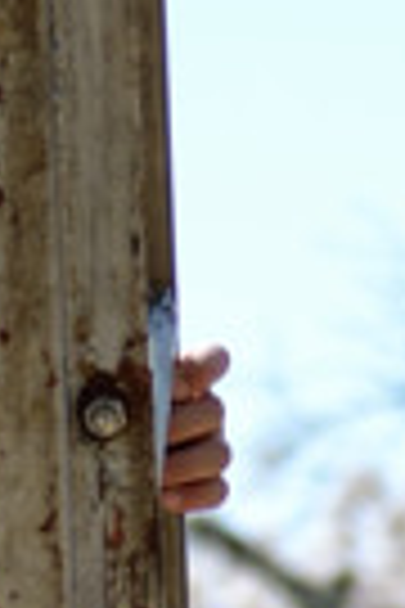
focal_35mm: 628
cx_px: -9
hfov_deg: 2.2
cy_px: 1036
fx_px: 10593
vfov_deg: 3.3
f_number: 4
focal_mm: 55
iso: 400
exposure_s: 1/2500
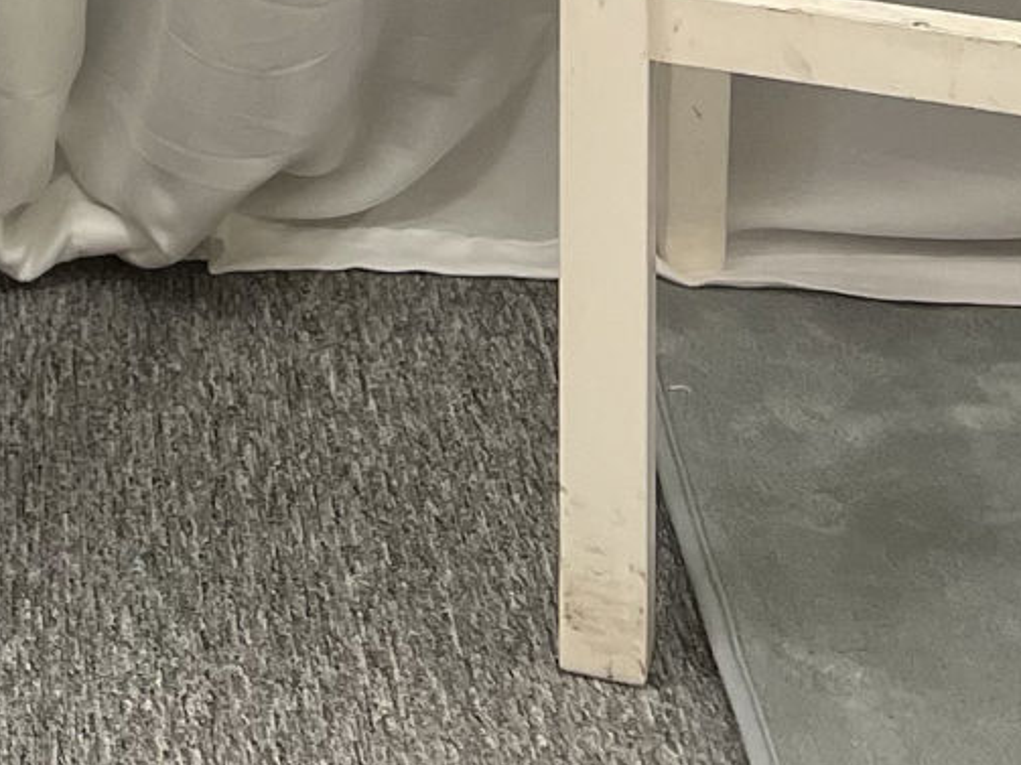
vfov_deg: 9.8
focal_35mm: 124
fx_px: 3657
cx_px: -522
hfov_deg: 14.8
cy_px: -1345
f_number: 1.5
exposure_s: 1/100
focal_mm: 5.7
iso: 100
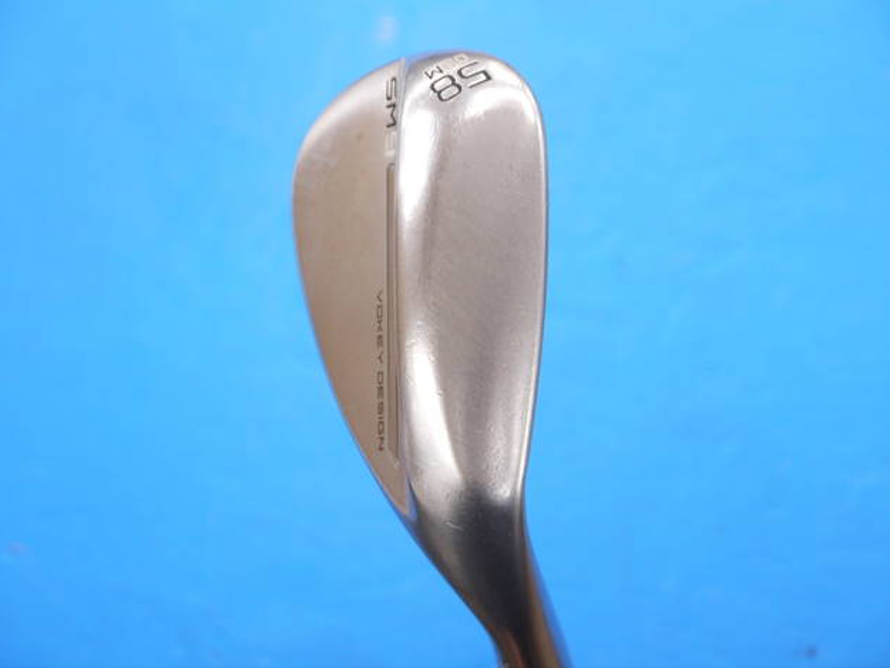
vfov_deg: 17.2
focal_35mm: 86
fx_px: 2212
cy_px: 330
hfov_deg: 22.8
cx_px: 451
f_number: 5.6
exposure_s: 1/80
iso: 640
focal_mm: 42
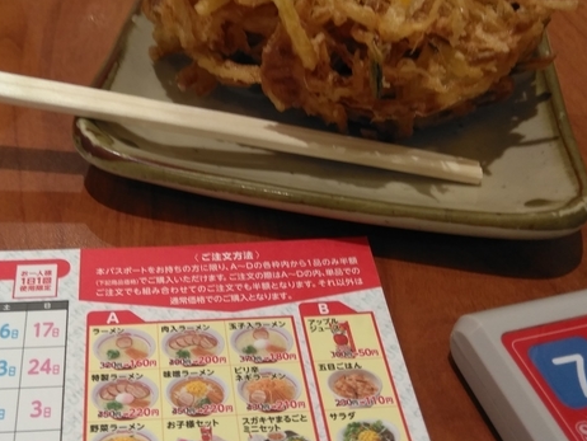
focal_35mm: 45
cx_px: 182
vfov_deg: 32.2
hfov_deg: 41.3
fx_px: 763
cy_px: 203
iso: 70
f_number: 2.2
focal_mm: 3.46
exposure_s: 1/33
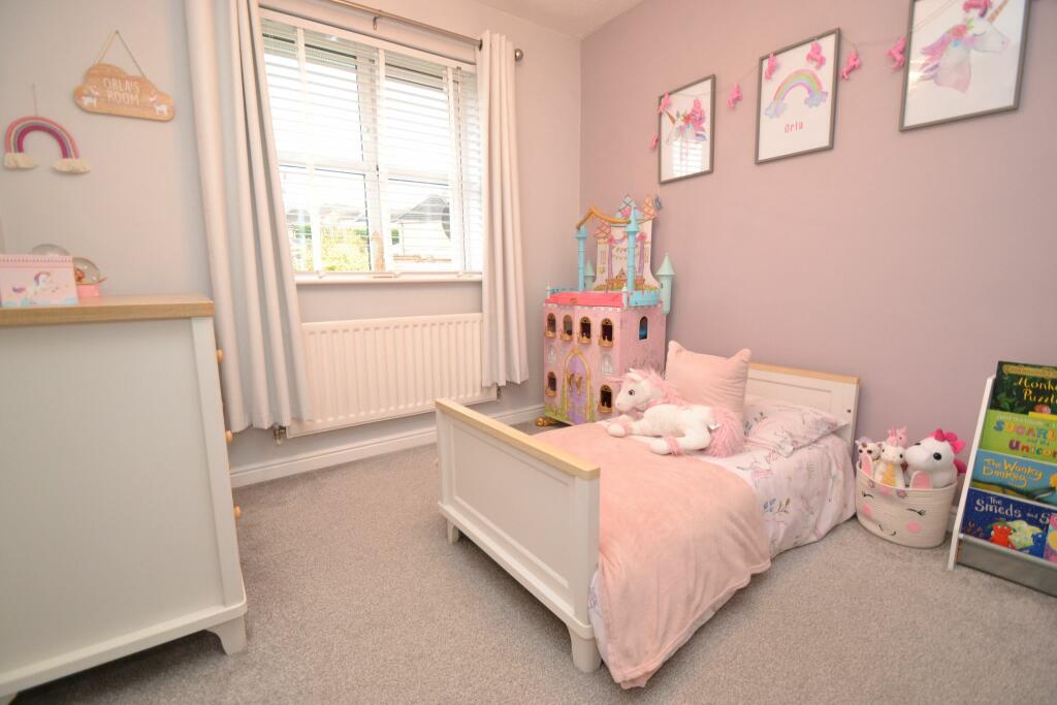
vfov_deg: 77.3
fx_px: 440
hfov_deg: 100.4
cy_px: 352
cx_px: 528
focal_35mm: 15
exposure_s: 1/60
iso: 1400
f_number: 3.5
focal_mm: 10
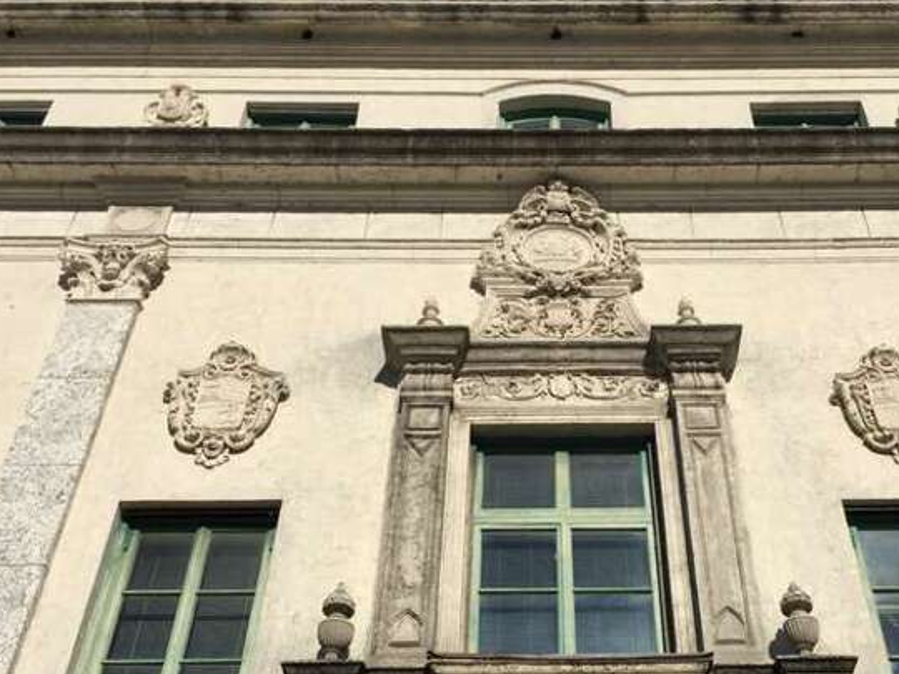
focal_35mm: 43
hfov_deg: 43.4
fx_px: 1117
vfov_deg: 33.0
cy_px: 498
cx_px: 574
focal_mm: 4.15
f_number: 2.2
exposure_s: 1/3077
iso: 25
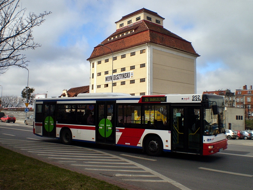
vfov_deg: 39.7
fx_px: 263
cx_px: 126
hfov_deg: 51.4
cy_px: 95
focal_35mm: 36
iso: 64
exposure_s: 1/1250
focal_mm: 6.3
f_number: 4.6
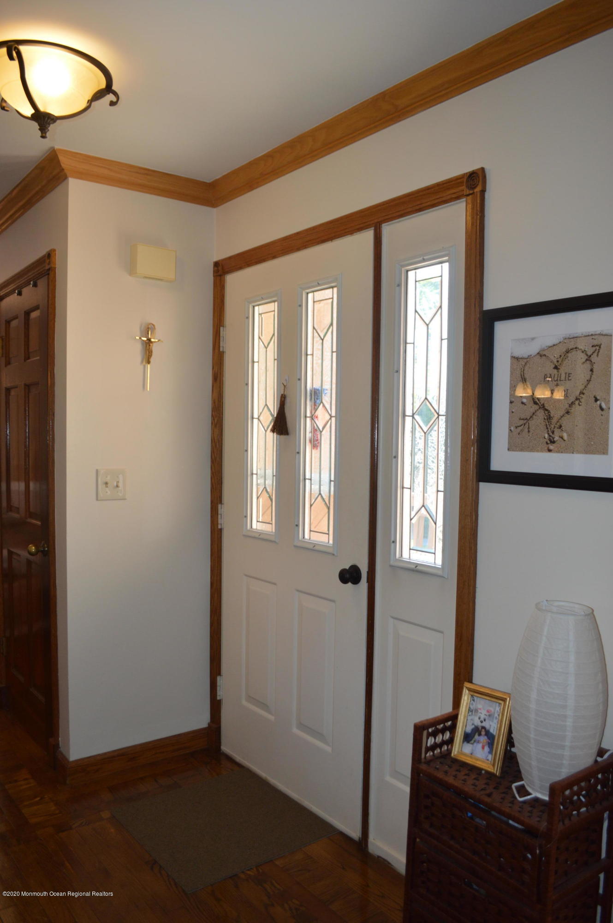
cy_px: 462
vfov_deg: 67.4
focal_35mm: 27
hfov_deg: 47.8
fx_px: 691
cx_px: 306
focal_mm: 18
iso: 400
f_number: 4
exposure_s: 1/80
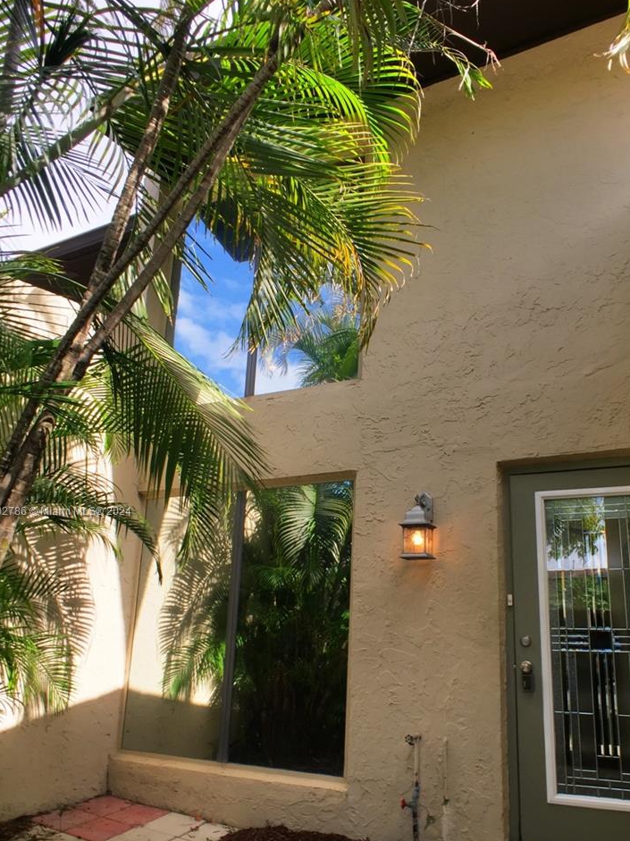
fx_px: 898
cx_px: 370
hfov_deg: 38.5
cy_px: 512
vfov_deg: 49.8
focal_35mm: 37
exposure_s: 1/1582
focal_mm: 4.15
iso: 32
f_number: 2.2
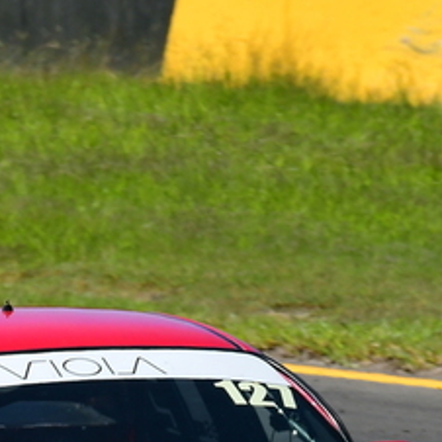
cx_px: 53
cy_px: 388
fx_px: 32634
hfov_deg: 0.8
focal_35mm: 2259
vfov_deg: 0.8
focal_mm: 500
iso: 500
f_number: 13
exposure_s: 1/640
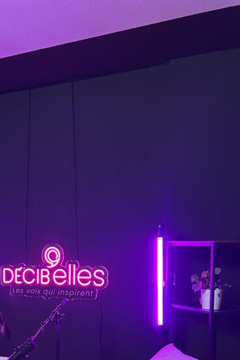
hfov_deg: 26.1
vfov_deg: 37.7
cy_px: 305
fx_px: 500
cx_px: 27
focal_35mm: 50
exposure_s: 1/50
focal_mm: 5.7
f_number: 1.5
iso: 250
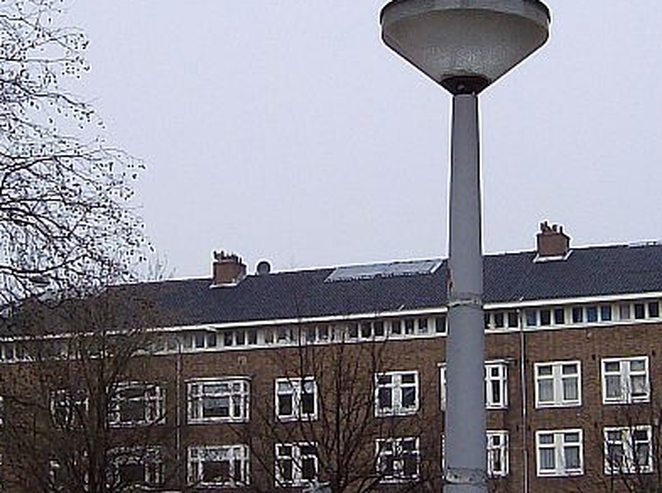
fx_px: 1793
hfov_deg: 20.9
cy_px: 124
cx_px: 360
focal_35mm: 94
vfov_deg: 15.6
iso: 100
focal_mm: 6
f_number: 4.7
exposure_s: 1/758
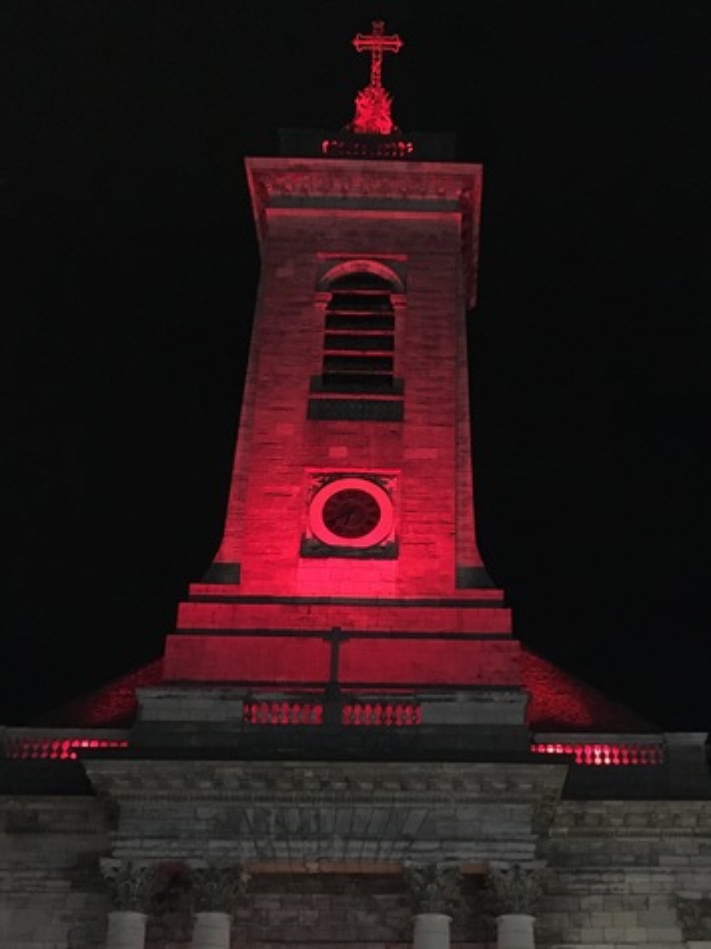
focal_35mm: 47
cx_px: 465
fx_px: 1288
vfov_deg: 39.4
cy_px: 705
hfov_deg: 30.7
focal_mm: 4.15
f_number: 2.2
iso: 640
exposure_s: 1/17
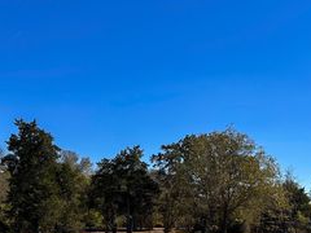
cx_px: 176
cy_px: 219
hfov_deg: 38.1
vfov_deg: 27.8
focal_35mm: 50
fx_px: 449
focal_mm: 6.86
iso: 80
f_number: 1.8
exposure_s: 1/5300
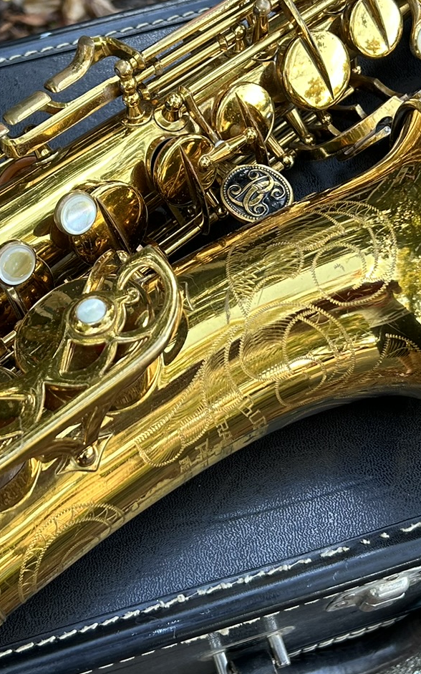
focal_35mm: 60
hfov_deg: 21.6
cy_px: 268
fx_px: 1102
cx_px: 144
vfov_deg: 33.9
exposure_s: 1/121
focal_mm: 5.7
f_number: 1.5
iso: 80
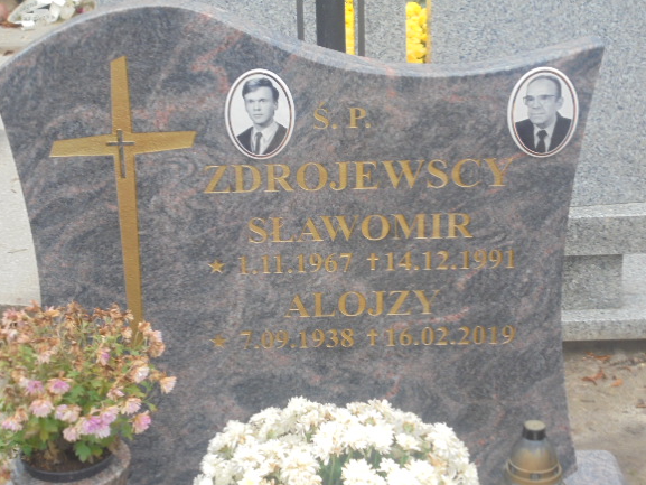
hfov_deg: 27.4
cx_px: 315
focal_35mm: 71
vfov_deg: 20.7
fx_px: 1325
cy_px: 244
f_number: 5.6
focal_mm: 11.5
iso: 250
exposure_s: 1/30
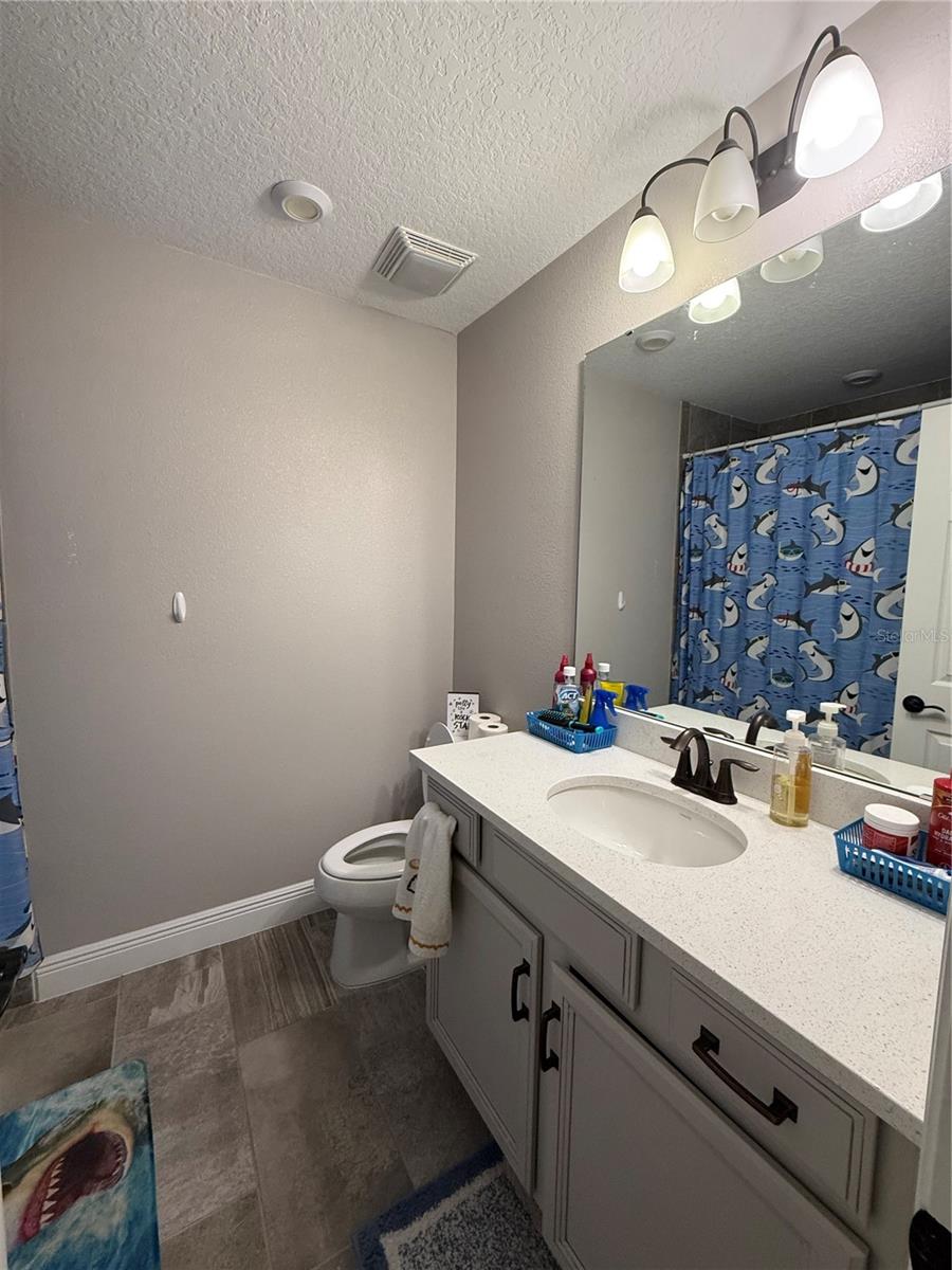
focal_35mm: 14
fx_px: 513
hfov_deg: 85.7
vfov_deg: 102.1
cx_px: 476
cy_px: 635
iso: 250
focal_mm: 2.22
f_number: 2.2
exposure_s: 1/60
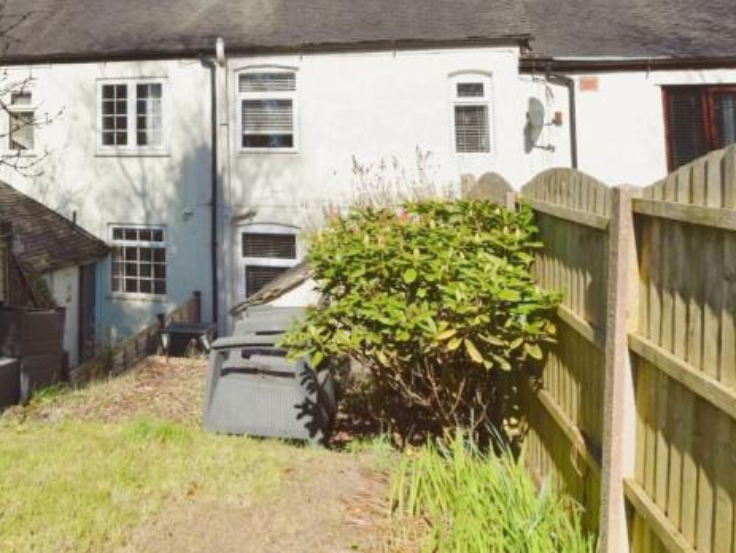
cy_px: 211
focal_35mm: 34
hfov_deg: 51.3
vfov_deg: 41.6
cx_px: 173
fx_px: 723
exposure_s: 1/1600
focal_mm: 16
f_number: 7.1
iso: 400
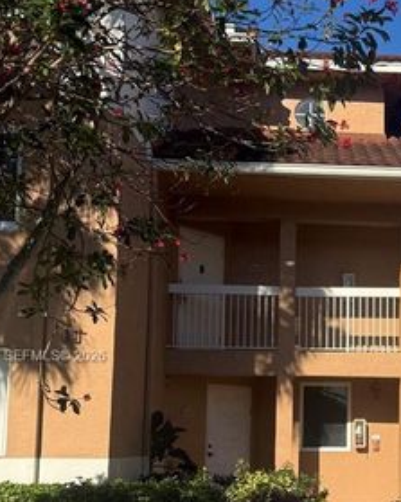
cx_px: 370
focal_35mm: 56
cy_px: 357
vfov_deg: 33.1
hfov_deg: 26.1
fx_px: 831
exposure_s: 1/5714
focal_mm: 6.76
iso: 80
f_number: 1.78
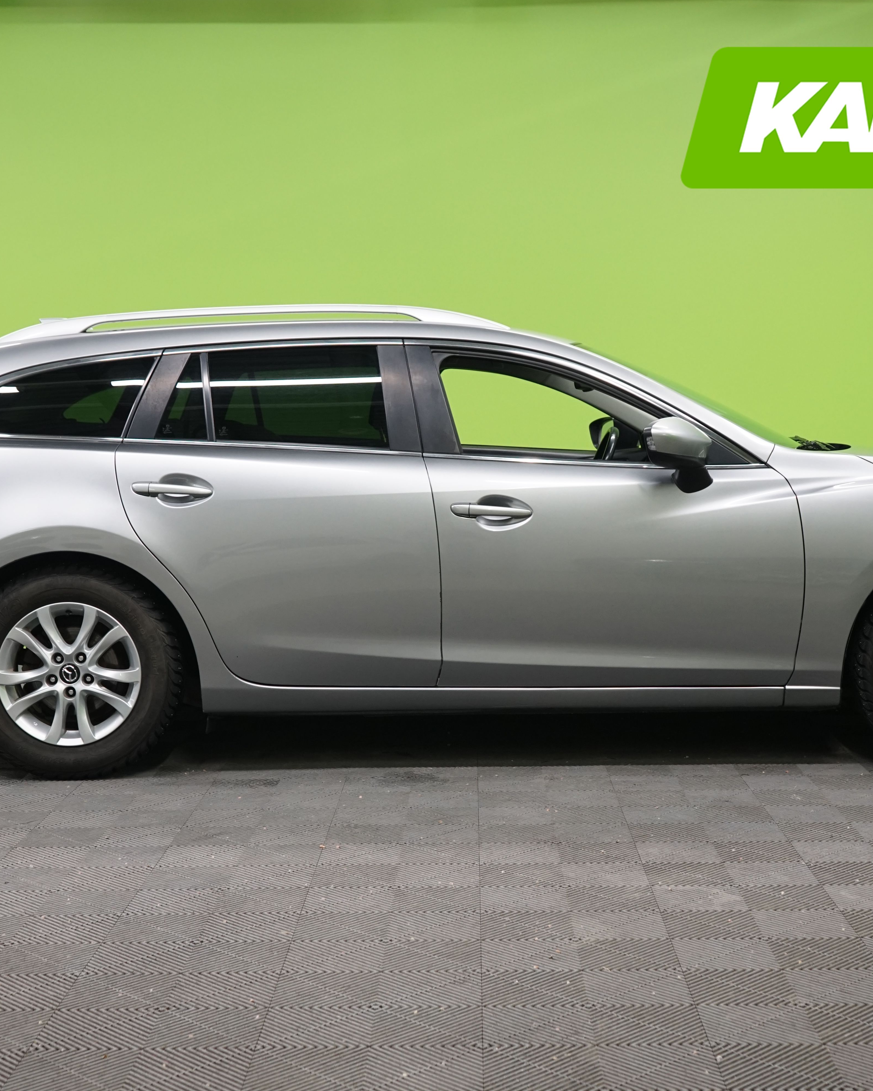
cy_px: 543
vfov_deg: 36.7
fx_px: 1647
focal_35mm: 51
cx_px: 474
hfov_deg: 29.7
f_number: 5
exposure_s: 1/50
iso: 1000
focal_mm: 36
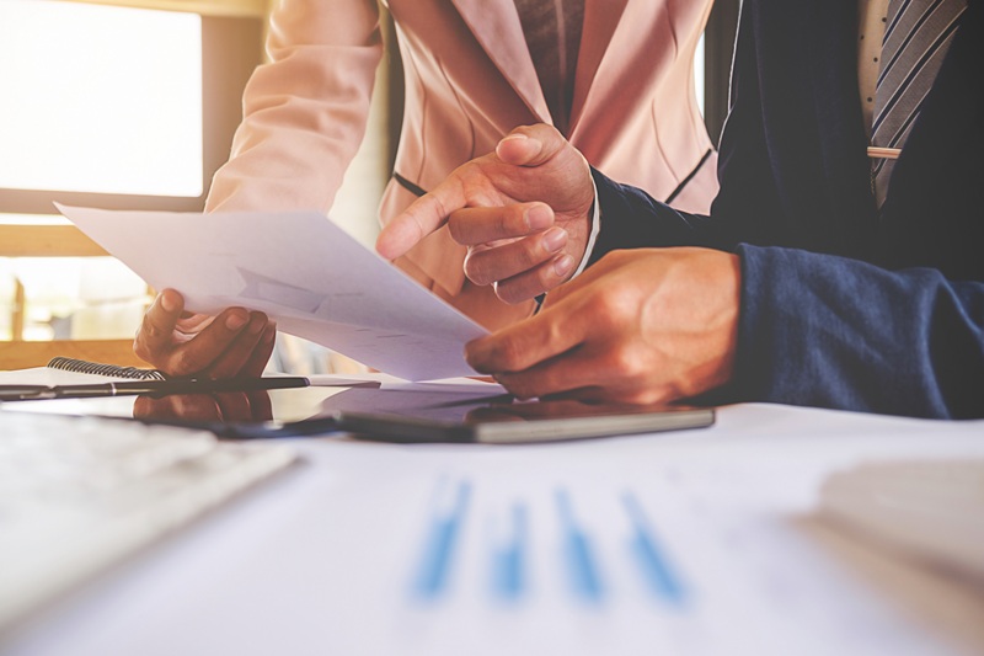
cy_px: 328
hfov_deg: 45.4
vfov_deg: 31.2
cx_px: 492
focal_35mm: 43
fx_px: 1175
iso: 400
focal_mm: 28.9
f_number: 3.6
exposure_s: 1/125
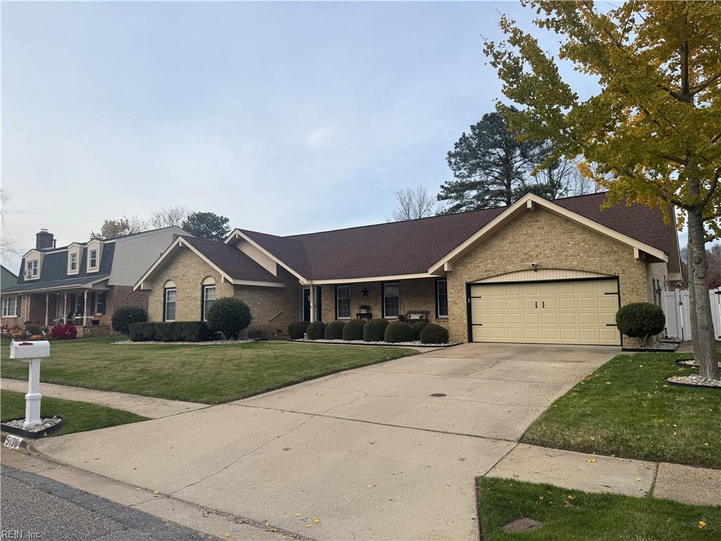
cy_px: 270
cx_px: 360
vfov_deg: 56.8
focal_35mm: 24
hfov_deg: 71.6
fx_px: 500
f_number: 1.78
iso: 80
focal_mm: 6.76
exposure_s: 1/1767
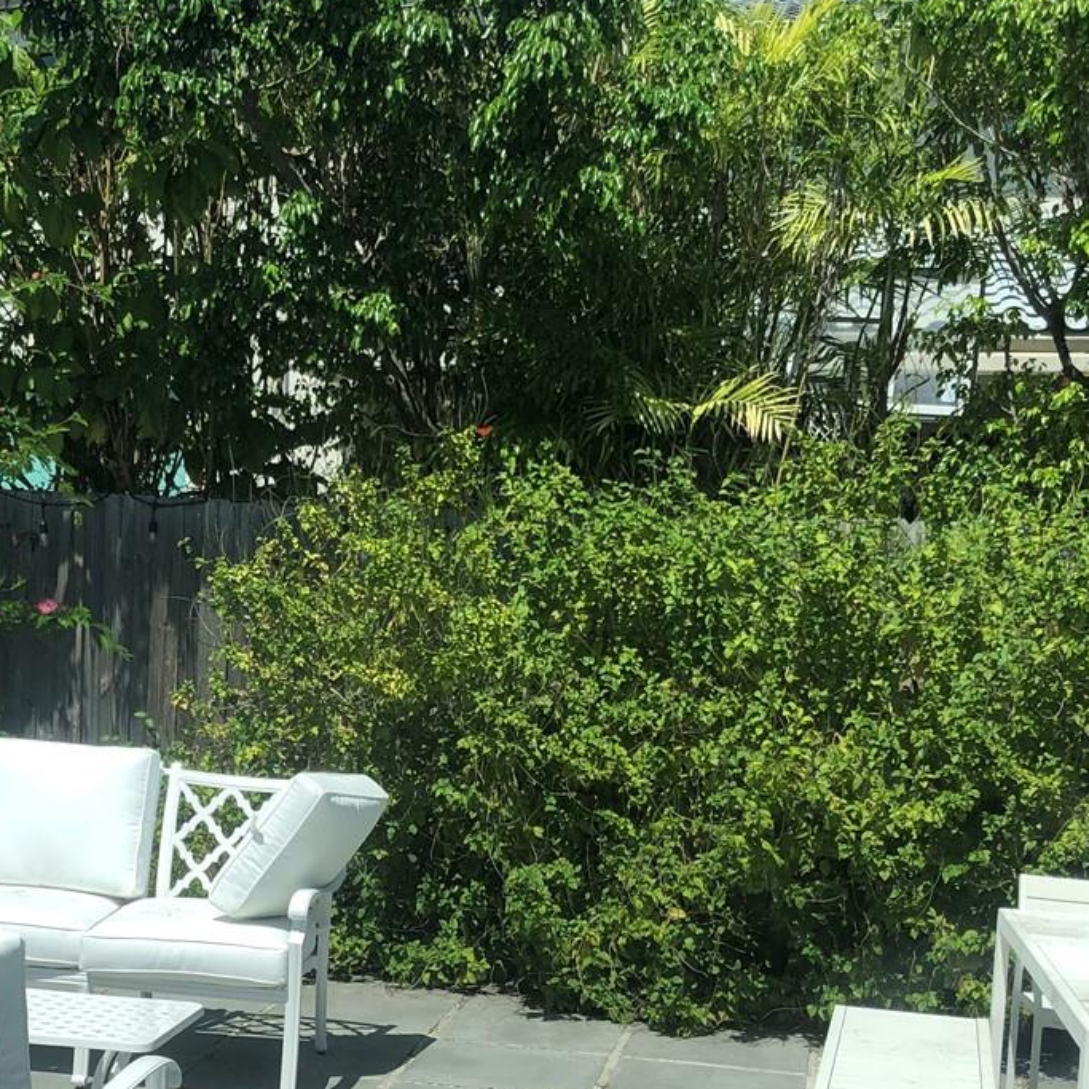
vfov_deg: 29.3
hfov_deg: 29.1
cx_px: 261
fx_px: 2064
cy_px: 756
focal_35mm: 58
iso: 20
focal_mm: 3.99
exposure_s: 1/1946
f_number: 1.8
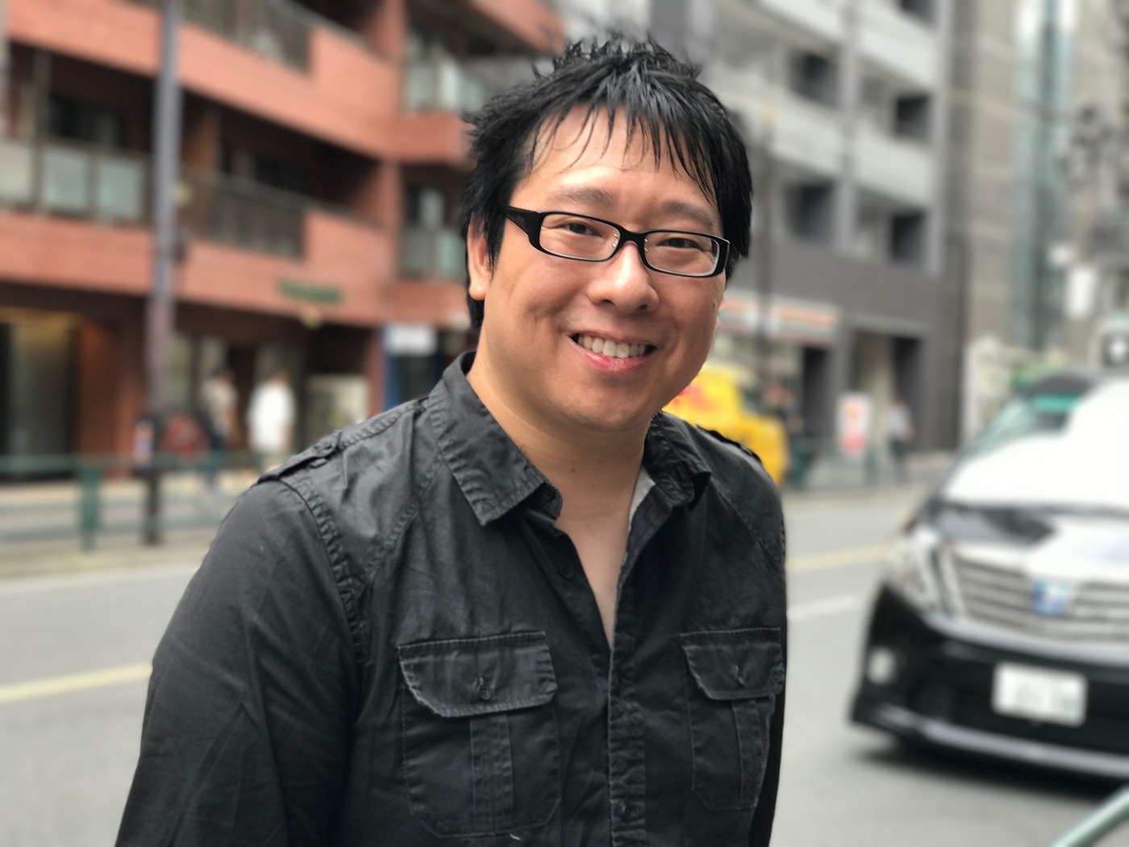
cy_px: 424
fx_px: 1859
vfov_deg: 25.7
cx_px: 564
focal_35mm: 57
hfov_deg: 33.8
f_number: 2.8
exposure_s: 1/60
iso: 32
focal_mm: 6.6
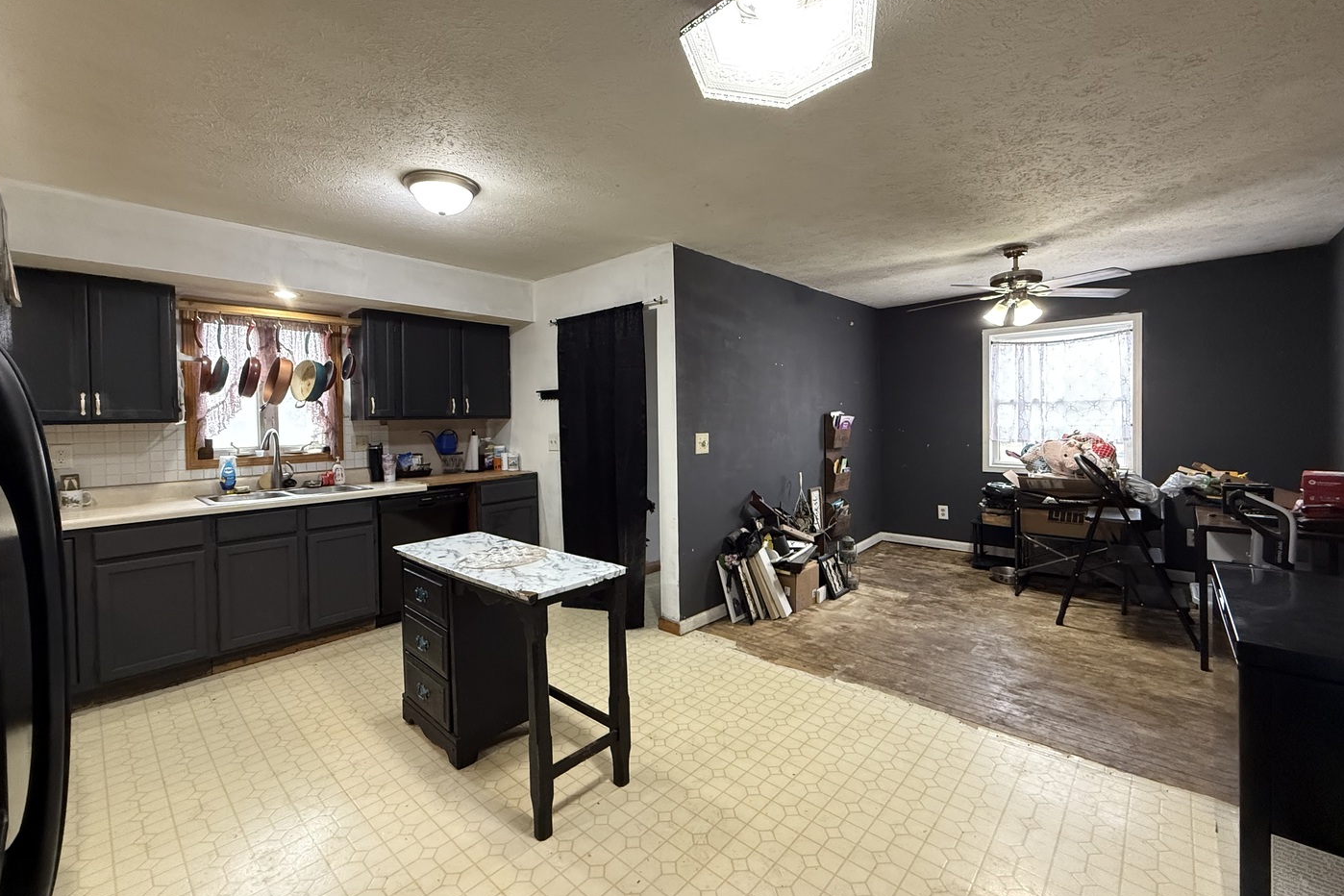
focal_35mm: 15
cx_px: 654
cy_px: 428
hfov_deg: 100.4
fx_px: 560
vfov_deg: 77.3
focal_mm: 2.22
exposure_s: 1/60
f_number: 2.2
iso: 640
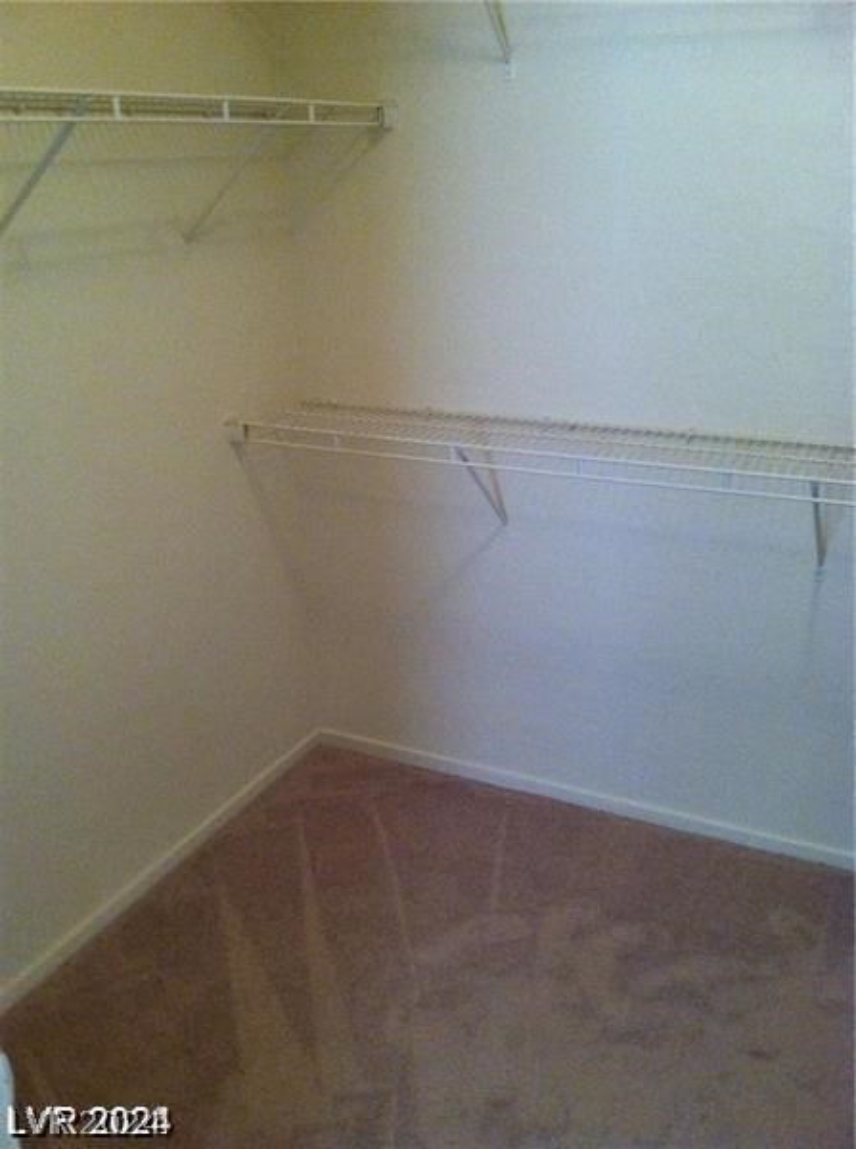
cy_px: 574
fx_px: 1159
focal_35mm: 35
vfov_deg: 52.7
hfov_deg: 40.5
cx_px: 428
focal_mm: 3.85
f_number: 2.8
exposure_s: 1/15
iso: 500
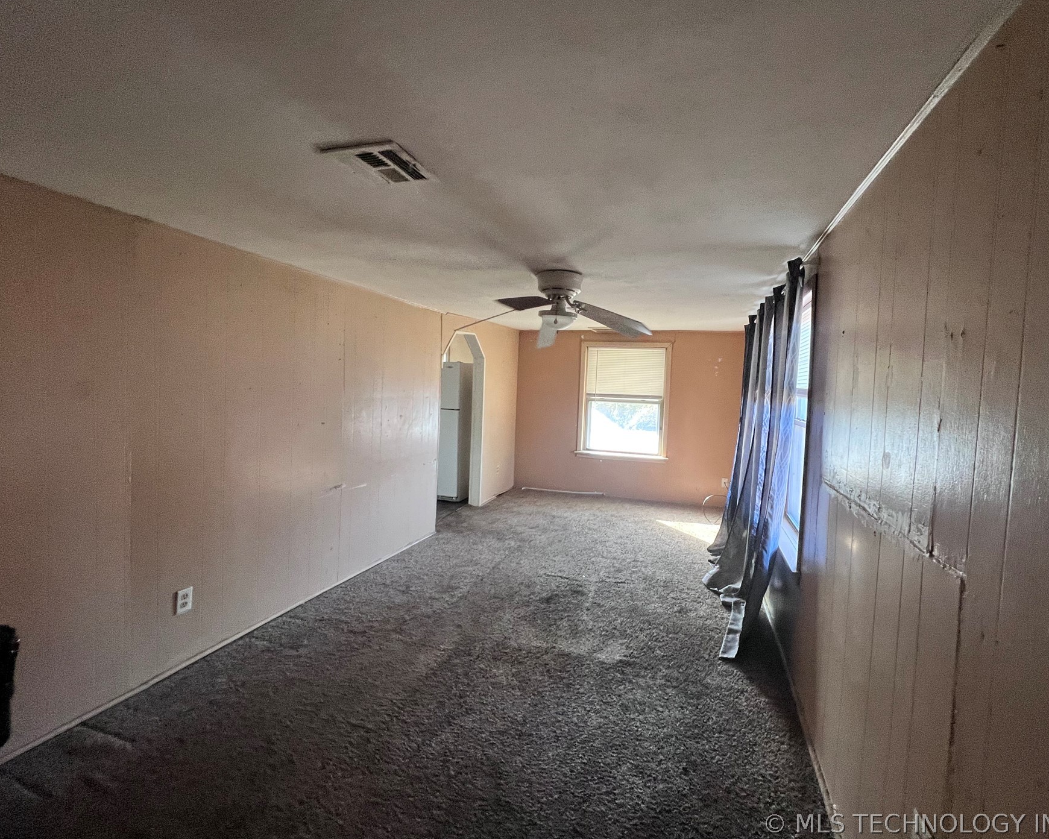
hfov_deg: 100.4
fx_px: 435
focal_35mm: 14
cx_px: 575
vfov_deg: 88.0
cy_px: 410
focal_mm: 1.57
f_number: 1.8
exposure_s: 1/60
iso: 320
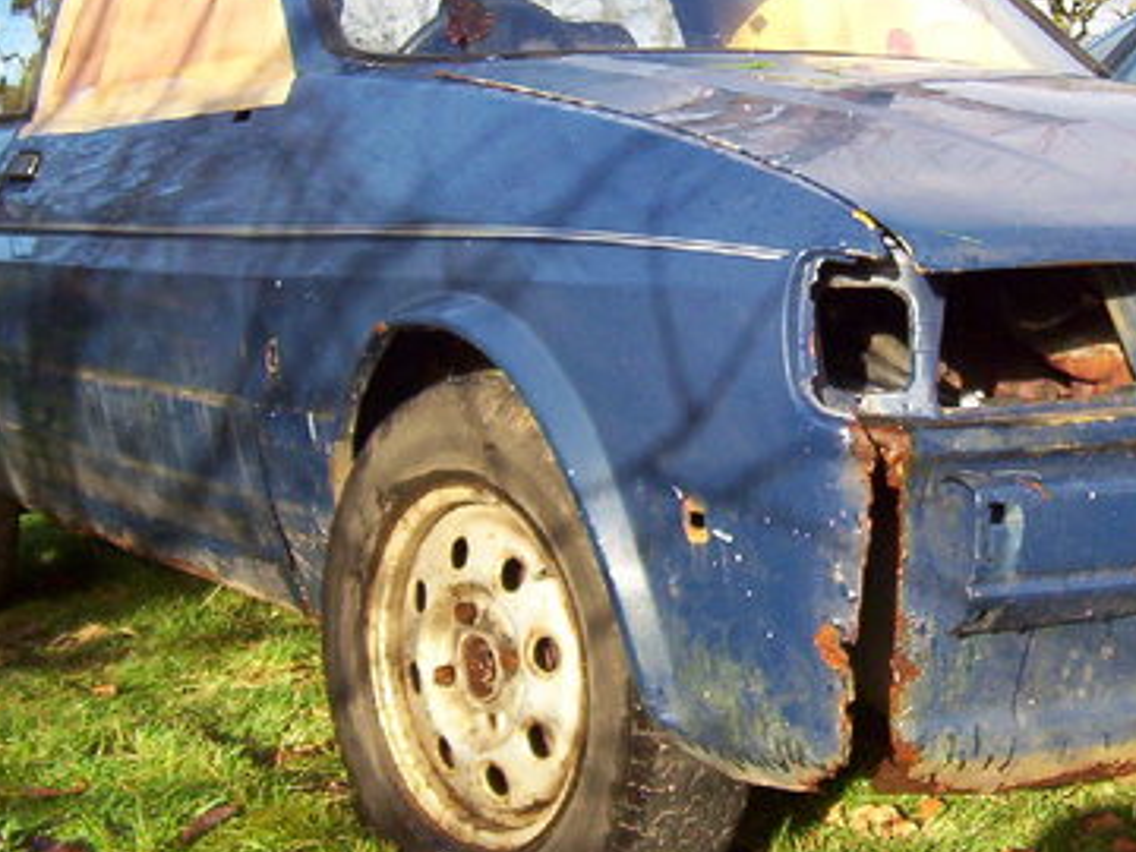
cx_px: 688
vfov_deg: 22.8
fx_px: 2100
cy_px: 256
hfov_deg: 30.2
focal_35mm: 64
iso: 100
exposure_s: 1/488
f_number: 2.76
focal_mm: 5.54
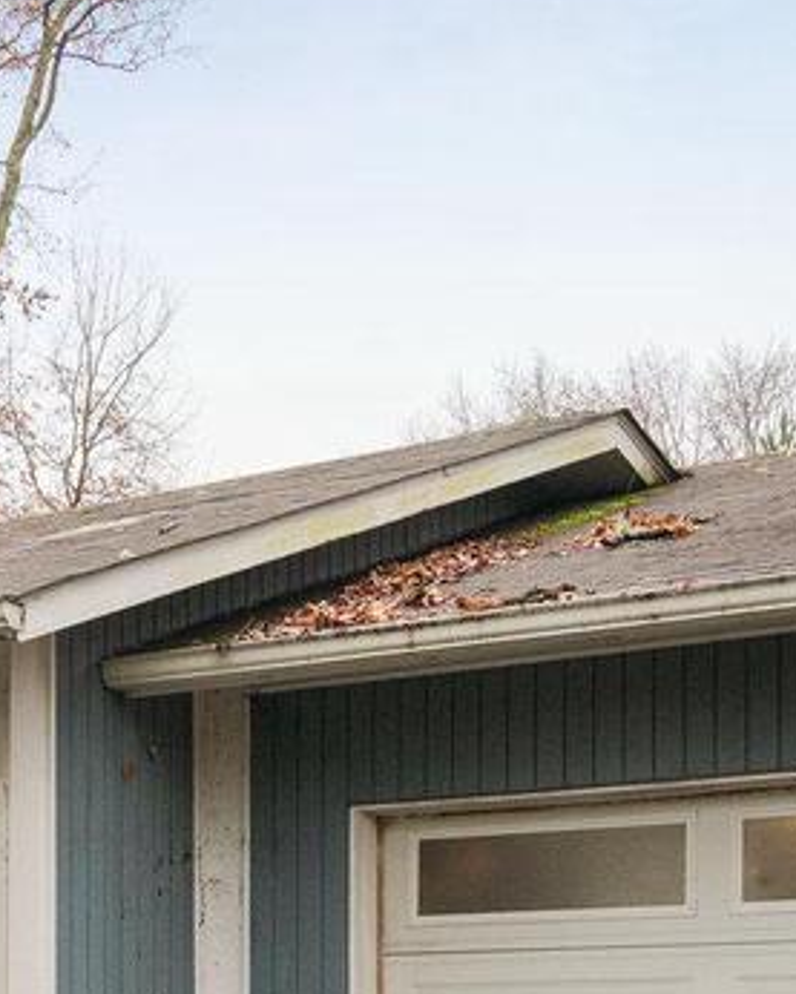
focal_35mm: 82
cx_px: -198
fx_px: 2414
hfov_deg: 17.7
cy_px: 1011
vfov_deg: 22.3
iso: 1250
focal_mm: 21
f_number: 8
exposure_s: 1/160
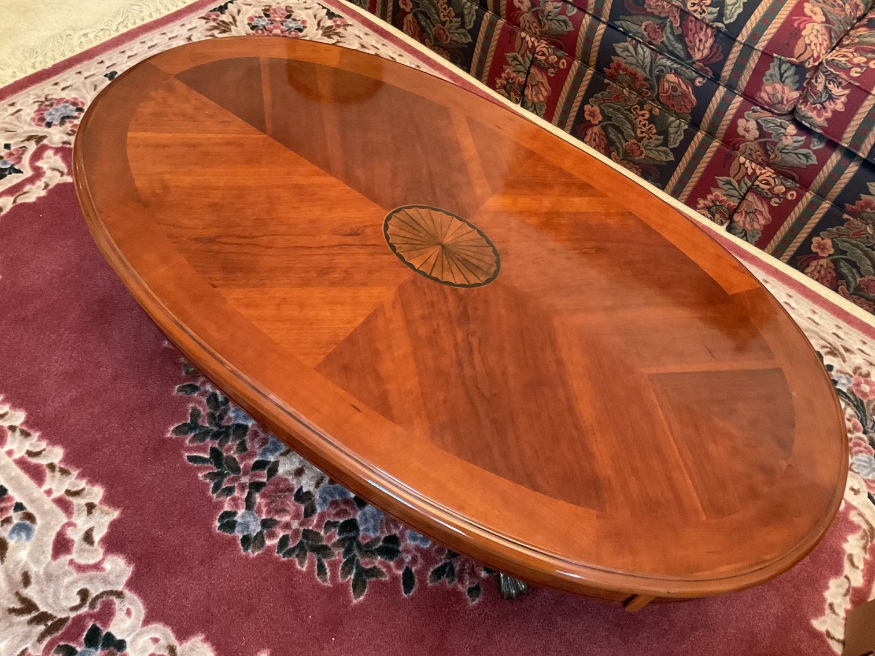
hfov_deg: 61.7
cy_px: 328
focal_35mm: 29
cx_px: 438
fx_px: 733
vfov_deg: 48.2
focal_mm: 3
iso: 400
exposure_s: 1/30
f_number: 1.8
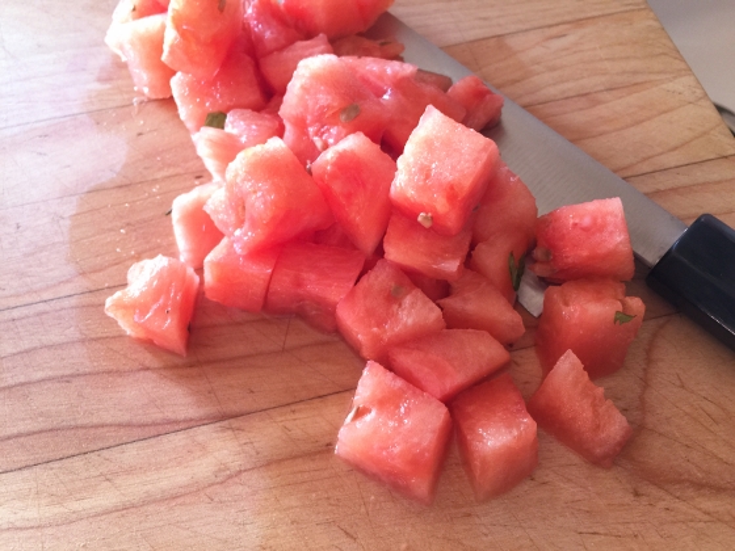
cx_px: 368
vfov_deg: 48.2
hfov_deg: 61.7
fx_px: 616
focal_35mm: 29
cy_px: 276
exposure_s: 1/15
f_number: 2.2
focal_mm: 4.15
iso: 50
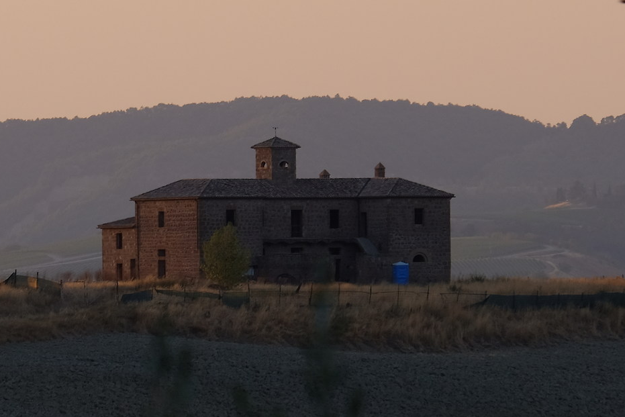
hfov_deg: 2.7
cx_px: 151
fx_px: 13421
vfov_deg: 1.8
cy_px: 210
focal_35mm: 773
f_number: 8
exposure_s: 1/160
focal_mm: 200
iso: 250
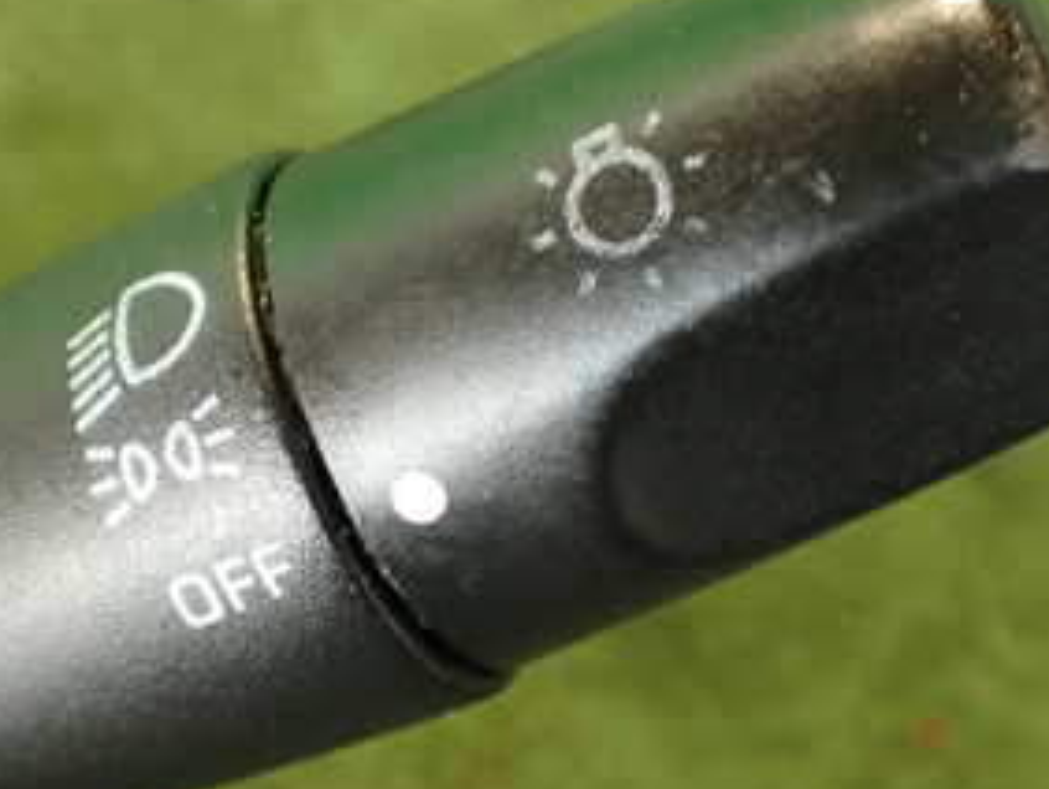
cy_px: 424
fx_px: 2062
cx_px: 260
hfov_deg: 28.1
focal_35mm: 68
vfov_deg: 21.6
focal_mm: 5.79
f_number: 2.4
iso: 320
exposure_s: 1/30
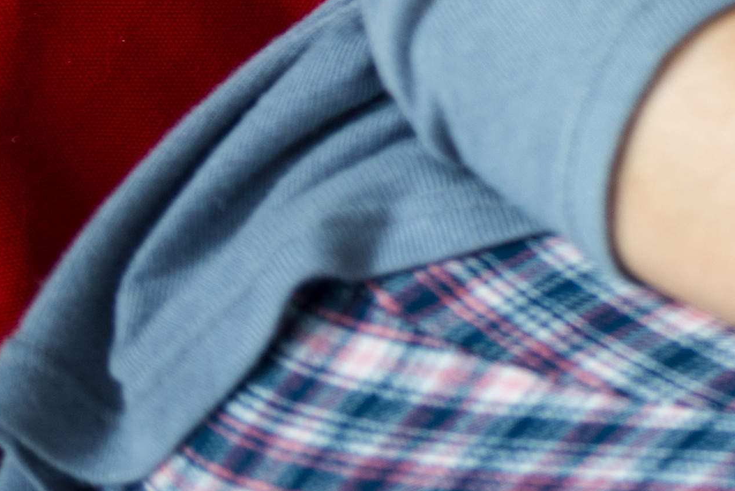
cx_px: 2032
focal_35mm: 231
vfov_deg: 5.8
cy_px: -524
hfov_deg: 7.9
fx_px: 4719
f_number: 3.2
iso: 200
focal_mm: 40
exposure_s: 1/80
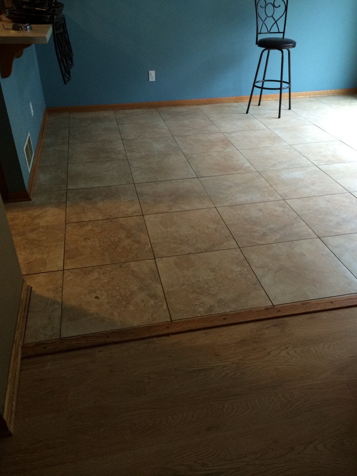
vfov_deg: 60.0
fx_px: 413
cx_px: 178
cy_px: 238
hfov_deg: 46.8
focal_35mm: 30
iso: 160
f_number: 2.2
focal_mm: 4.12
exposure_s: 1/30
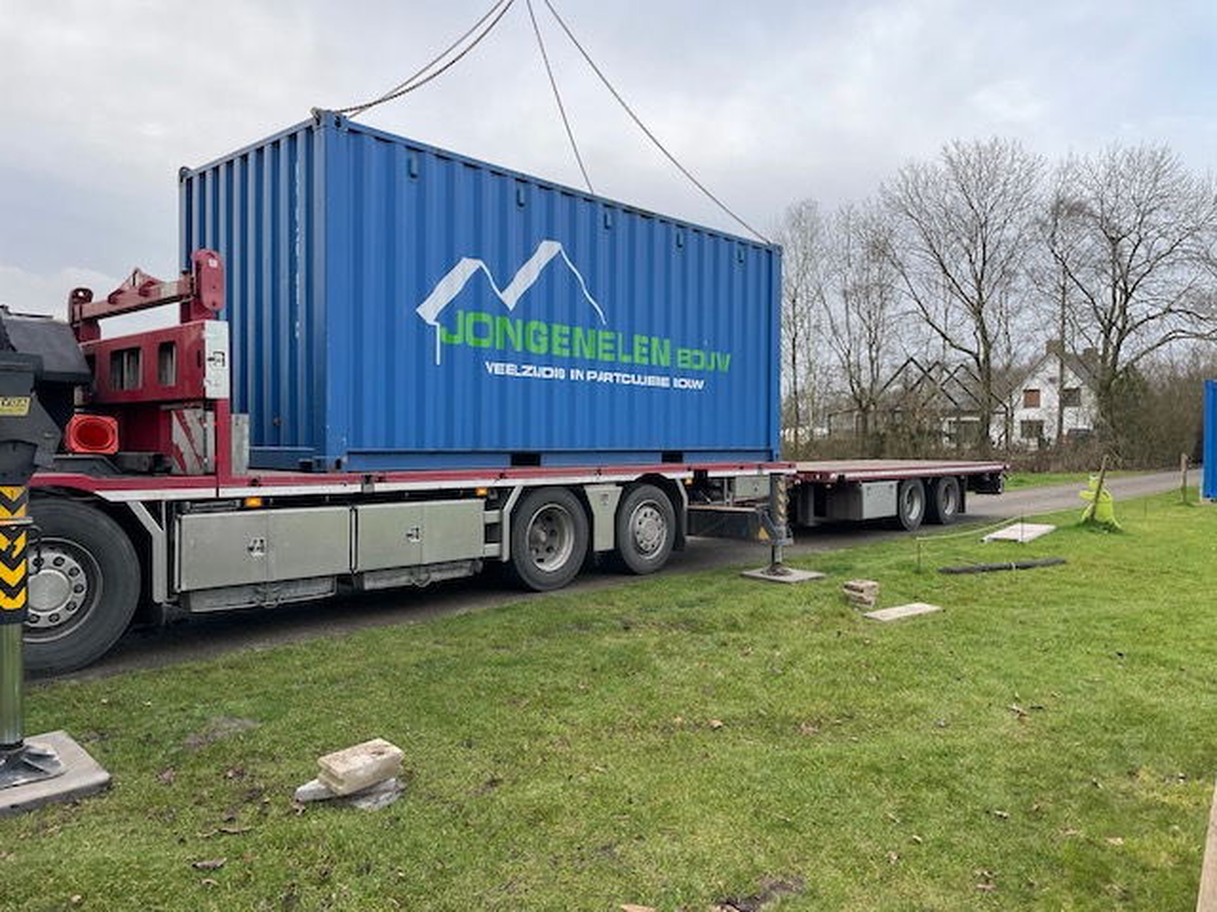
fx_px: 914
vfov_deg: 53.1
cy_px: 456
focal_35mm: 26
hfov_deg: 67.3
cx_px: 608
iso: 32
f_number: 1.6
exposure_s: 1/226
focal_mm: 4.2
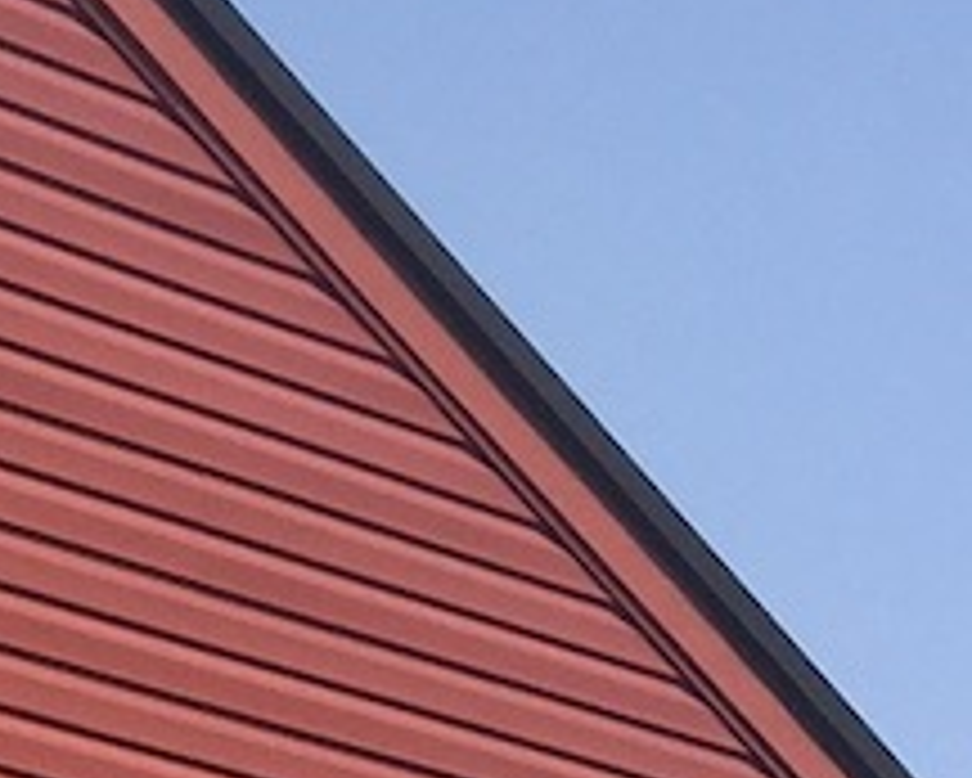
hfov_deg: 10.4
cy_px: 1668
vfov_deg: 8.6
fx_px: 4835
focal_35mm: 168
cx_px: -1107
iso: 25
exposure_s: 1/2079
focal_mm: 4.15
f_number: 2.2
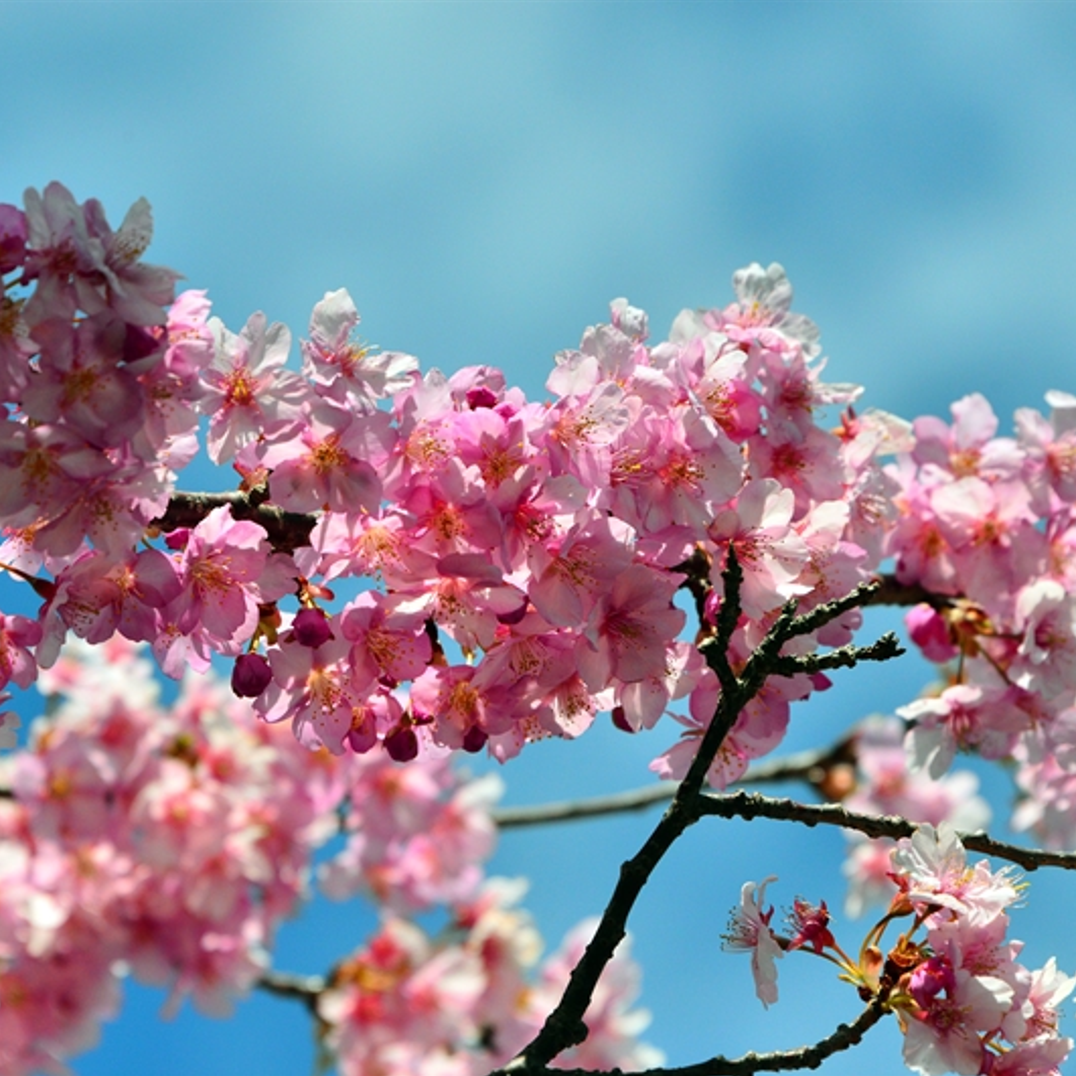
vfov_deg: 4.6
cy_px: 539
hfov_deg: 4.6
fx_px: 13504
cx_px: 515
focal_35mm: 384
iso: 800
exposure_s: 1/3200
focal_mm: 300
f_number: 9
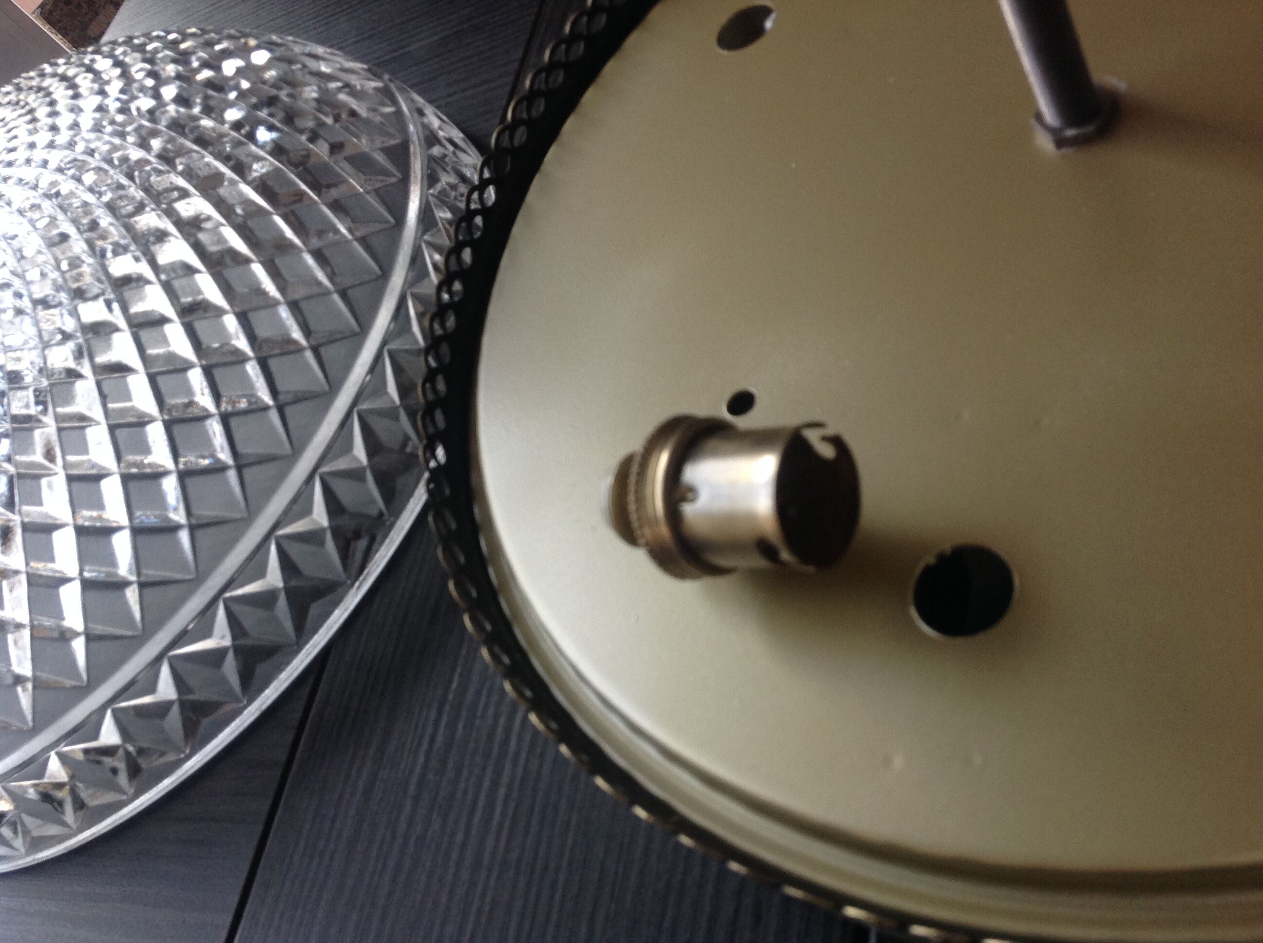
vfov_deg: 40.6
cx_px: 632
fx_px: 1275
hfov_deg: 52.7
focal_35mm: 35
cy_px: 472
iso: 100
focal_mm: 4.28
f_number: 2.4
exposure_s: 1/120
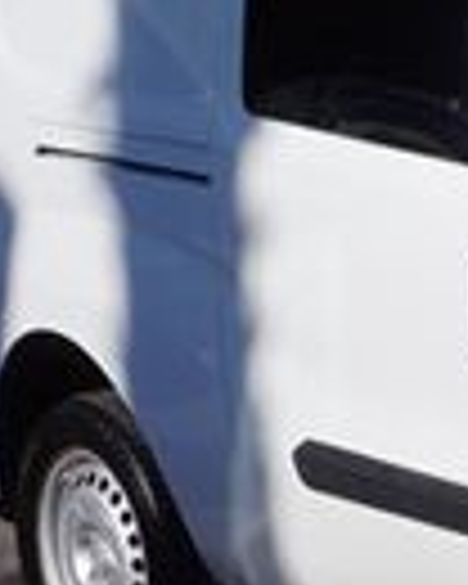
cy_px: 400
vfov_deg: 12.1
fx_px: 2758
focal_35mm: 159
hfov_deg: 8.8
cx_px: 1143
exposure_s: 1/160
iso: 100
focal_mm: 23
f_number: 14
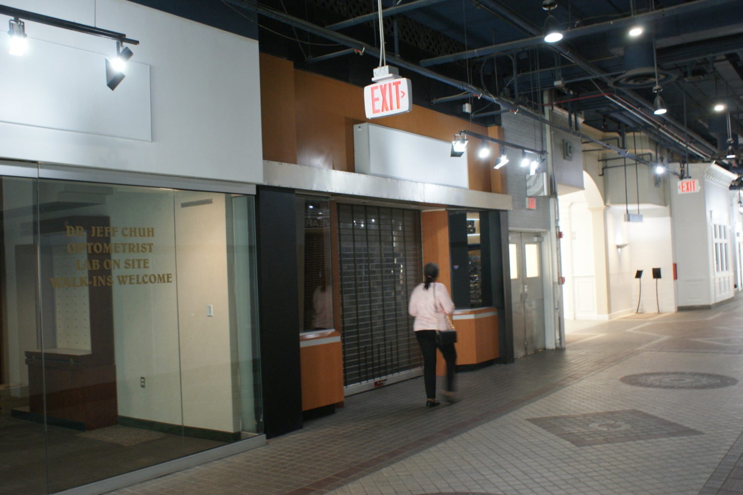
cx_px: 372
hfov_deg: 57.2
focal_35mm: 33
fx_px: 681
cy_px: 248
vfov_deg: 40.0
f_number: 5
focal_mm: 22
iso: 400
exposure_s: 1/10
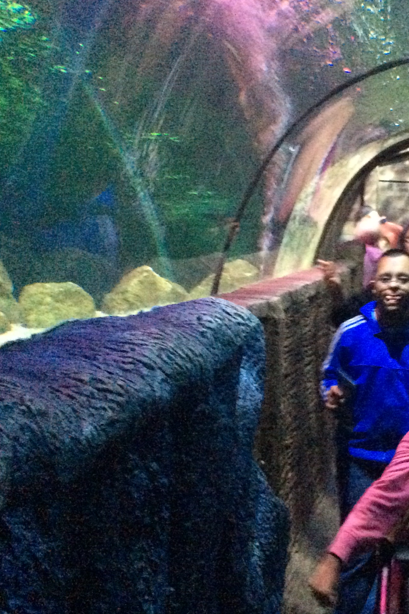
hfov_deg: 28.0
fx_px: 767
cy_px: 306
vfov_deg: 43.6
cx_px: 414
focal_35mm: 45
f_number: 2.4
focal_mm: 3.3
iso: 800
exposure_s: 1/17
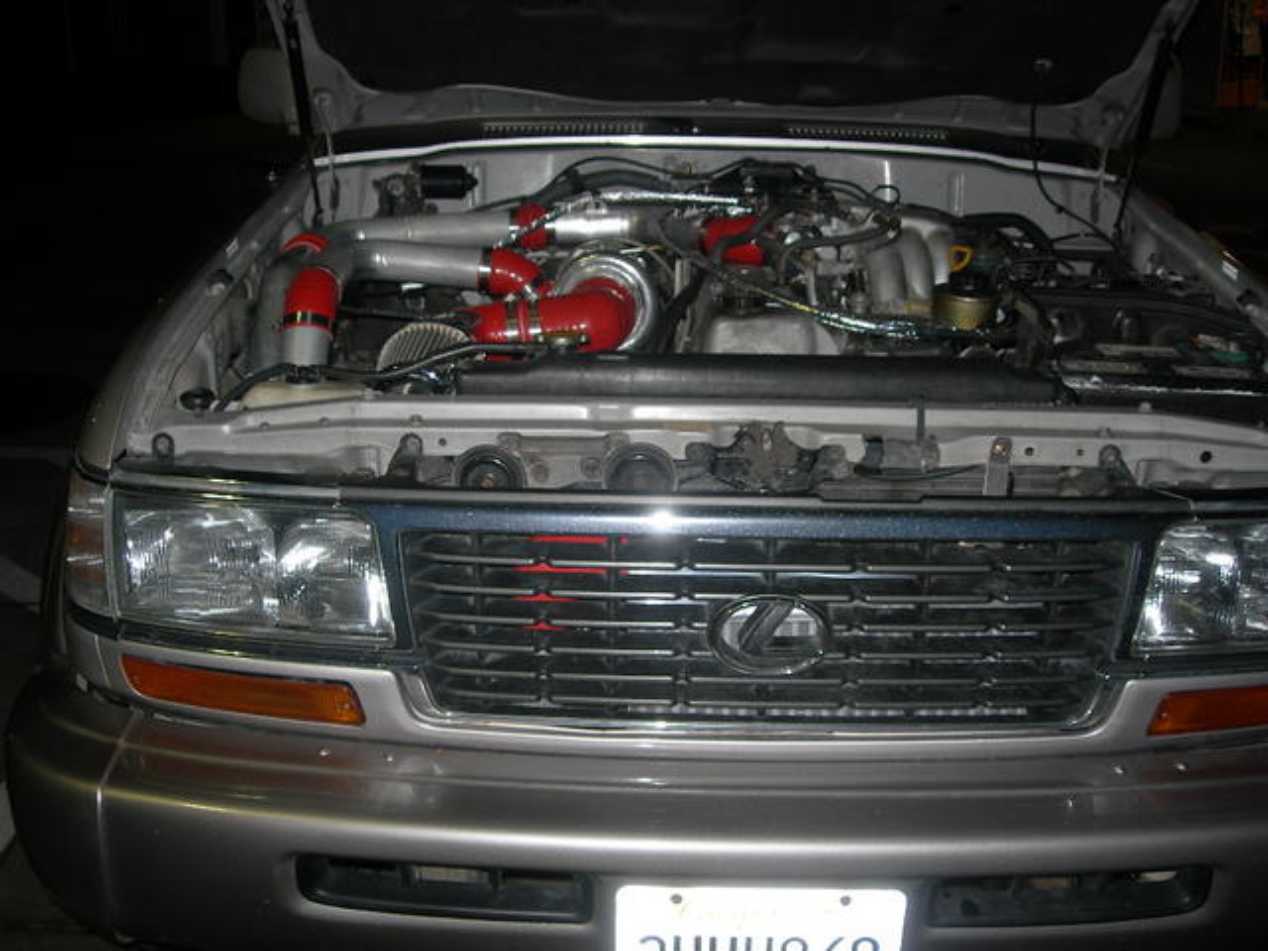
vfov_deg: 37.7
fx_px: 1392
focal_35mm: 38
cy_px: 476
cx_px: 634
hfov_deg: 49.0
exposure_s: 1/60.1
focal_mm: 7.8
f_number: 2.8
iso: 50
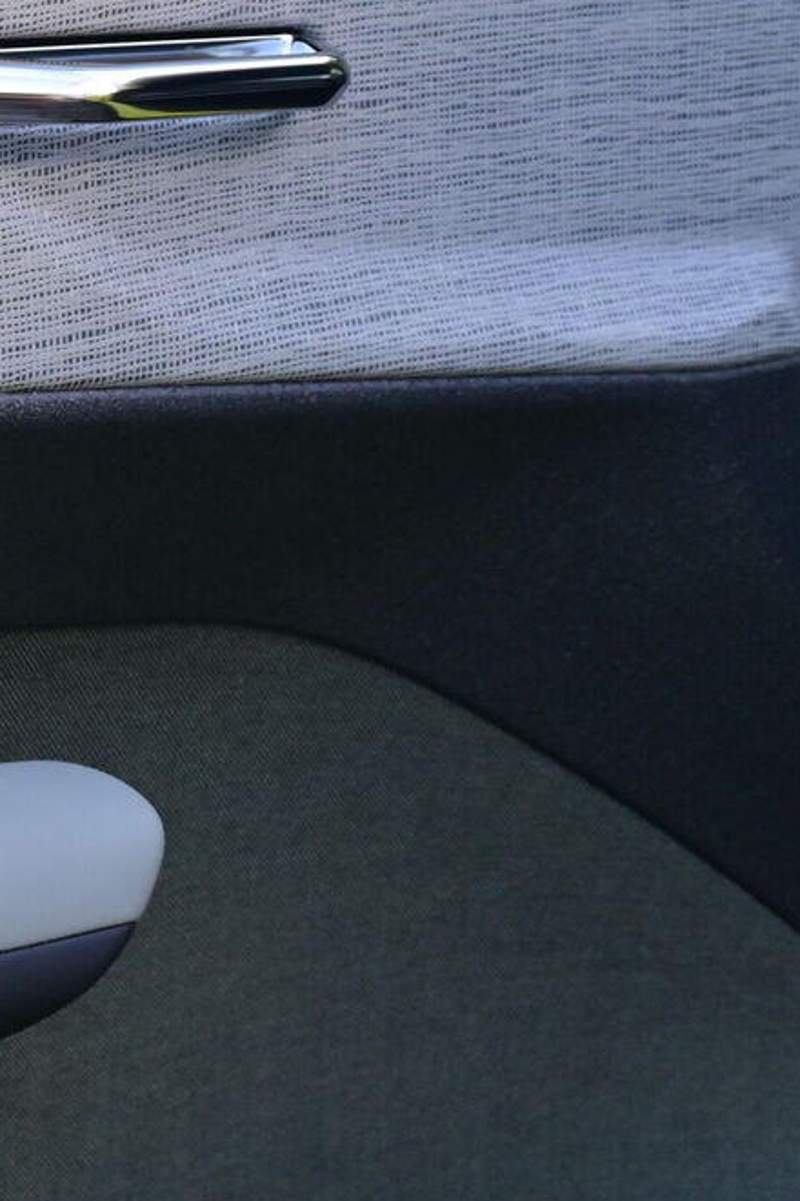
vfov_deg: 15.3
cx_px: -311
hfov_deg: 10.0
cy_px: 251
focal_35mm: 133
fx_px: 4439
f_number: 6.3
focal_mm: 30.5
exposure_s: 1/200
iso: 250
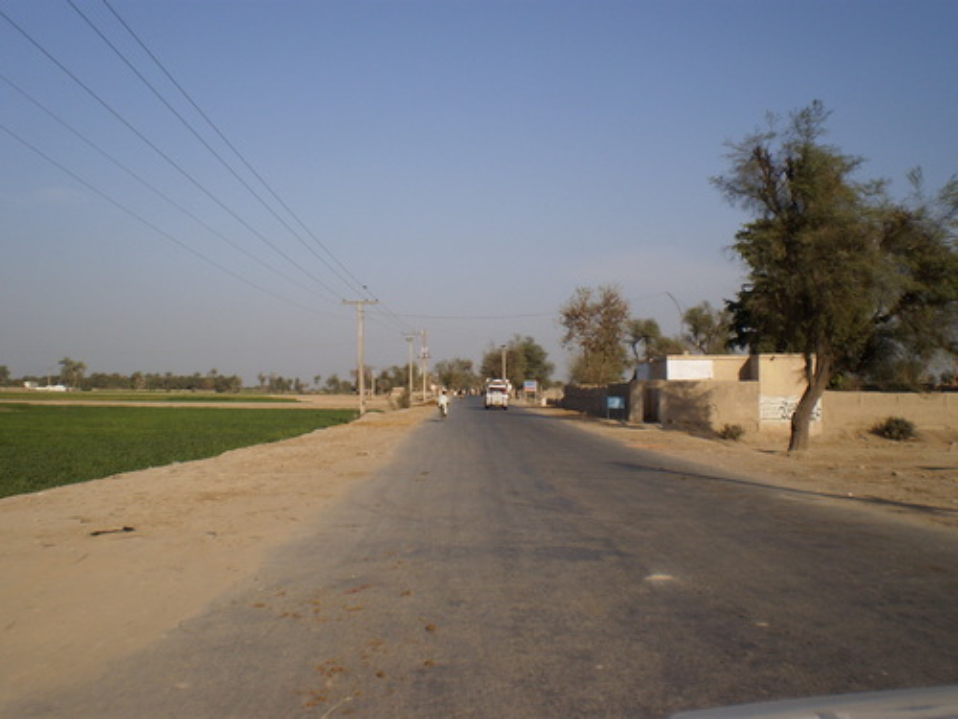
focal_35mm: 36
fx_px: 996
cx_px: 479
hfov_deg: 51.4
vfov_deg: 39.7
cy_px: 360
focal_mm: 6.3
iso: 64
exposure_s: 1/1000
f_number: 4.6
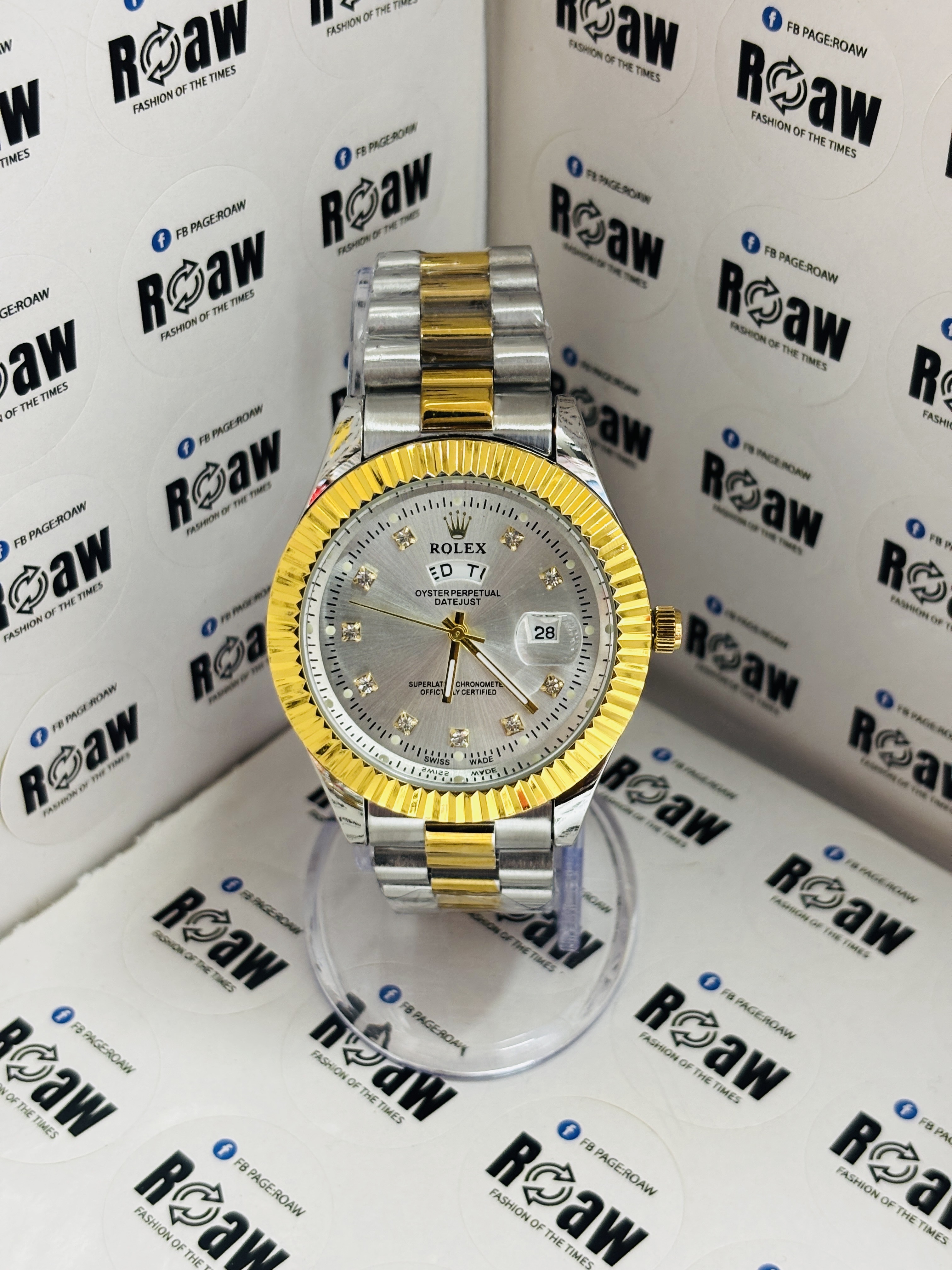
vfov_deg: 36.8
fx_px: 1907
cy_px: 635
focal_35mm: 52
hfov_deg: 28.0
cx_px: 476
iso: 125
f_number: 1.6
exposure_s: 1/50
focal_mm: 5.96
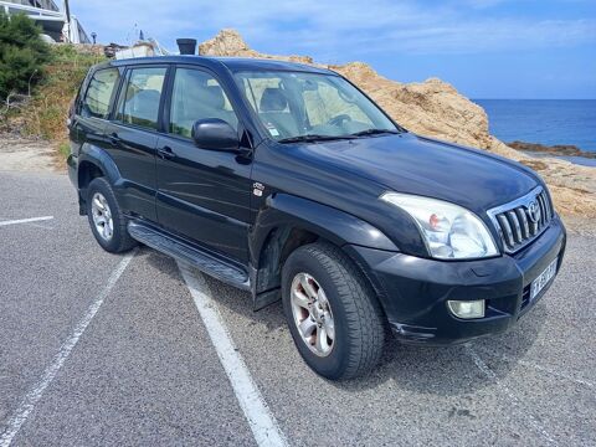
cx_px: 298
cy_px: 224
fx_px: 413
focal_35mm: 24
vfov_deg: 56.8
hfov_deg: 71.6
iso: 52
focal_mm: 5.24
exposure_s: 1/422
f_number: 1.7
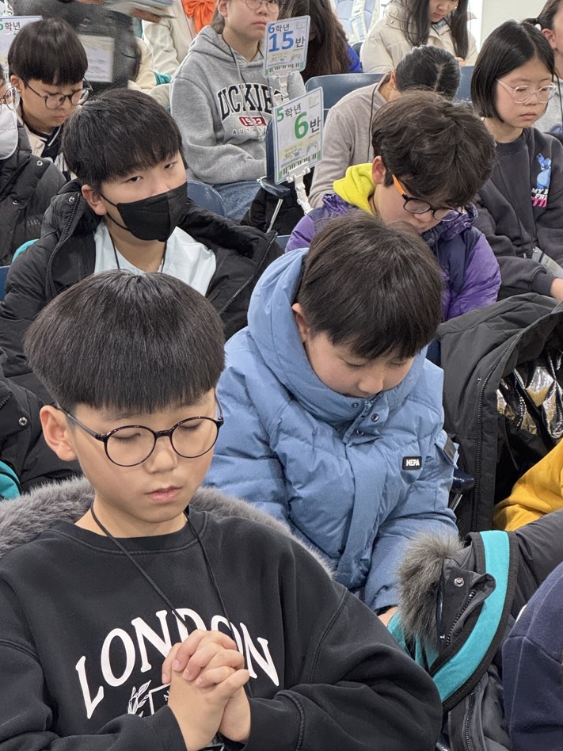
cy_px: 462
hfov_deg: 14.2
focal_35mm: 104
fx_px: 2255
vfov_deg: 18.9
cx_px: 201
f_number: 2.8
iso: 500
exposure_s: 1/40
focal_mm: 9
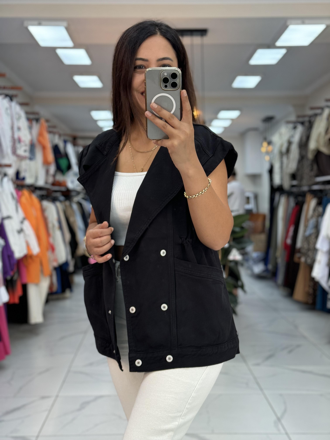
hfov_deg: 30.3
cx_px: 165
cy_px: 220
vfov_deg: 39.7
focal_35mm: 48
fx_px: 610
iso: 125
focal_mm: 6.76
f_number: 1.78
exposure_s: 1/100
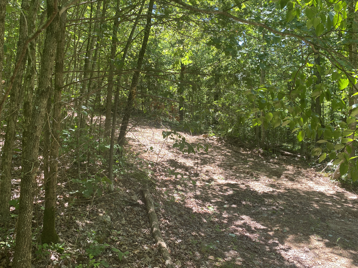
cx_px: 179
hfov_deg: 63.4
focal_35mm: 28
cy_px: 133
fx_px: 290
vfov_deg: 49.7
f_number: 1.8
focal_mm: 4.25
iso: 32
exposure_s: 1/122
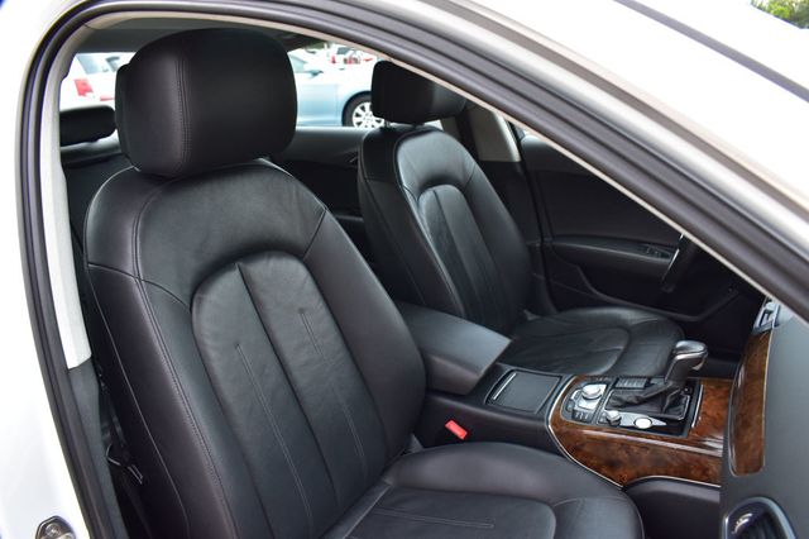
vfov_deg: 47.9
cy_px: 270
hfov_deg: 67.4
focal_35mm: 27
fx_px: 606
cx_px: 404
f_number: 6.3
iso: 500
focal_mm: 18
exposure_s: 1/15
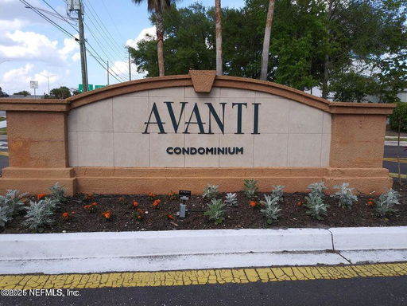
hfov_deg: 65.3
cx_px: 204
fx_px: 317
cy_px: 153
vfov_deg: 51.4
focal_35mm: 27
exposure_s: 1/681
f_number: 2.2
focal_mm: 3.7
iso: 50
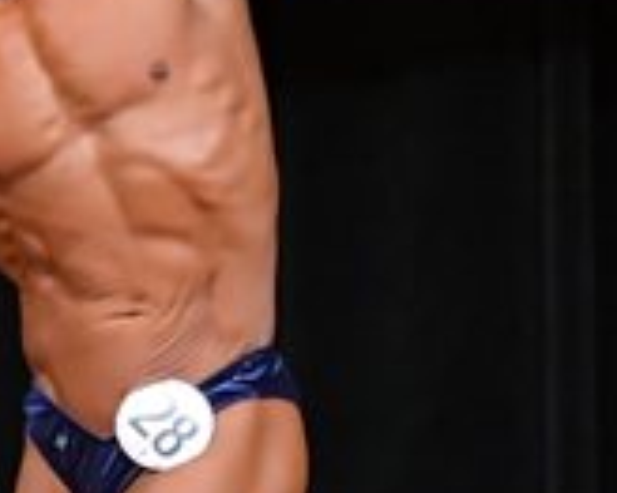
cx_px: 246
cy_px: 252
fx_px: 23068
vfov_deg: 1.2
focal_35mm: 1264
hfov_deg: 1.5
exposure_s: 1/400
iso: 5000
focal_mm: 190
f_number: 5.6
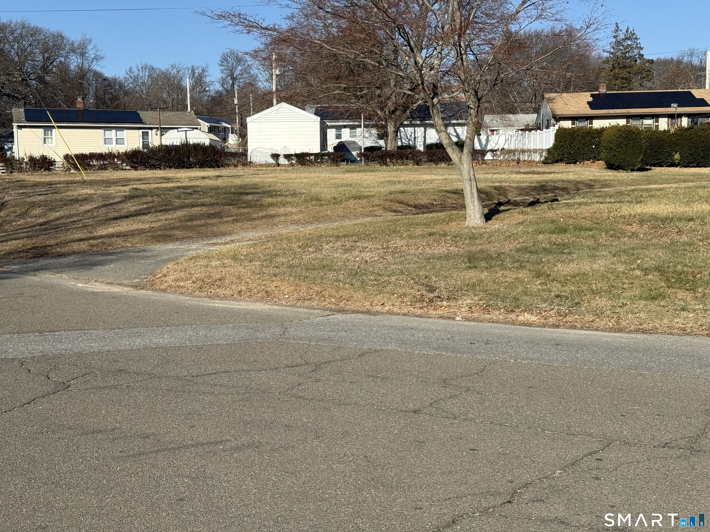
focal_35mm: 48
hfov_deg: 39.7
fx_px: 985
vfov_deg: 30.3
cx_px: 355
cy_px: 266
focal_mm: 6.76
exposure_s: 1/5208
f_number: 1.78
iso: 64
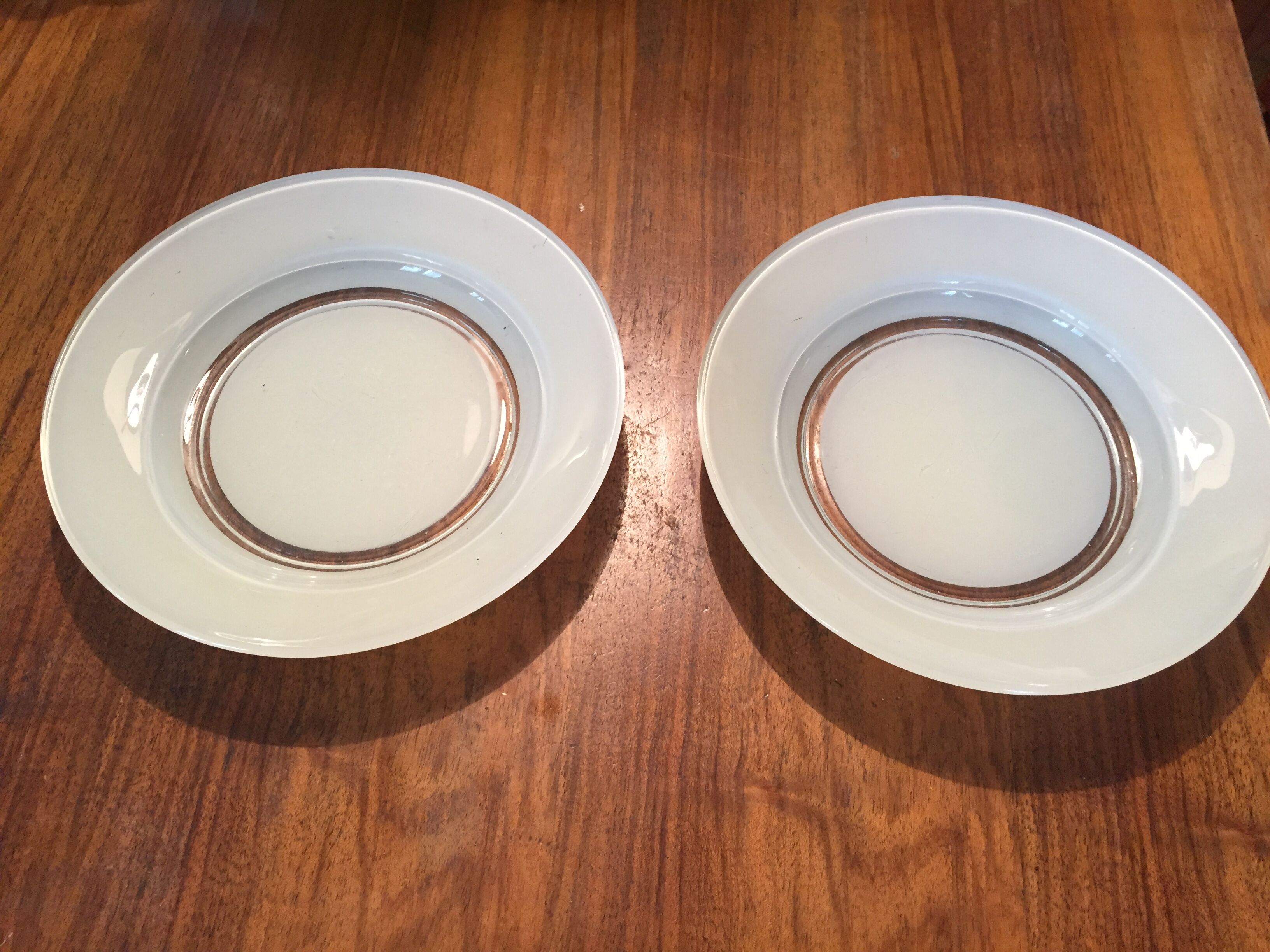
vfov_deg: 48.2
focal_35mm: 29
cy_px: 476
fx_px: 1064
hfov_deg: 61.7
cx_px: 635
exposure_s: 1/33
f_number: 2.2
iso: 200
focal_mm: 4.15
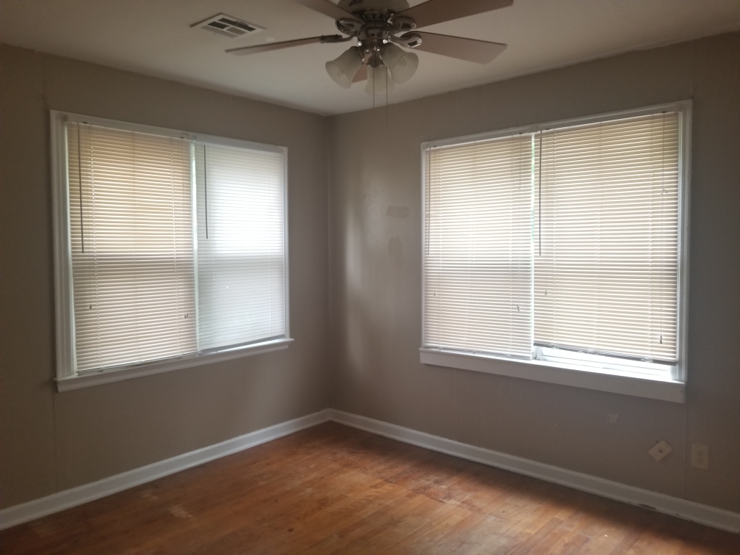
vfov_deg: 53.1
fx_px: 556
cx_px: 370
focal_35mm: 26
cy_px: 278
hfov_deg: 67.3
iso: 200
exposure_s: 1/19
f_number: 1.7
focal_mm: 4.25
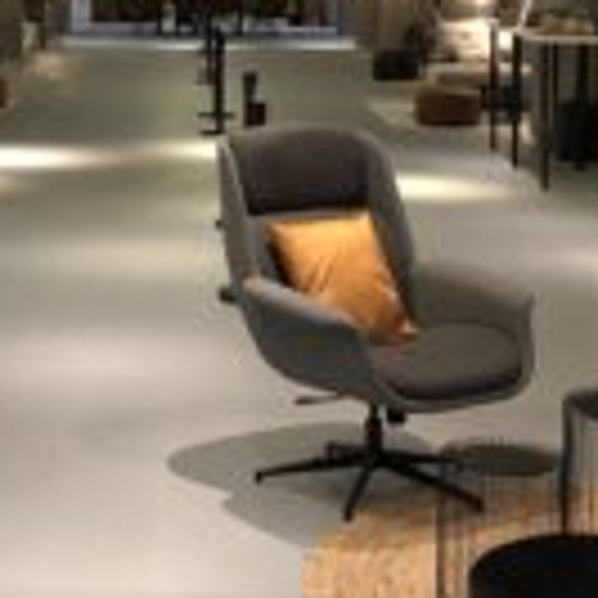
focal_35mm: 84
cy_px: 45
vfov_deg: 20.2
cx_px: 90
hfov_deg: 20.3
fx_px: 1642
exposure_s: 1/11
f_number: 1.8
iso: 100
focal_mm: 4
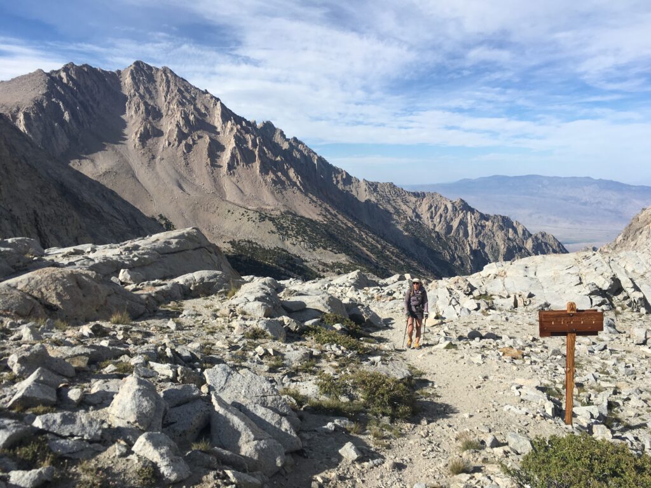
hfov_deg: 61.7
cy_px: 244
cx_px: 326
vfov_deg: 48.2
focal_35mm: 29
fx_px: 545
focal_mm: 4.15
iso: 25
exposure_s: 1/1832
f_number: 2.2
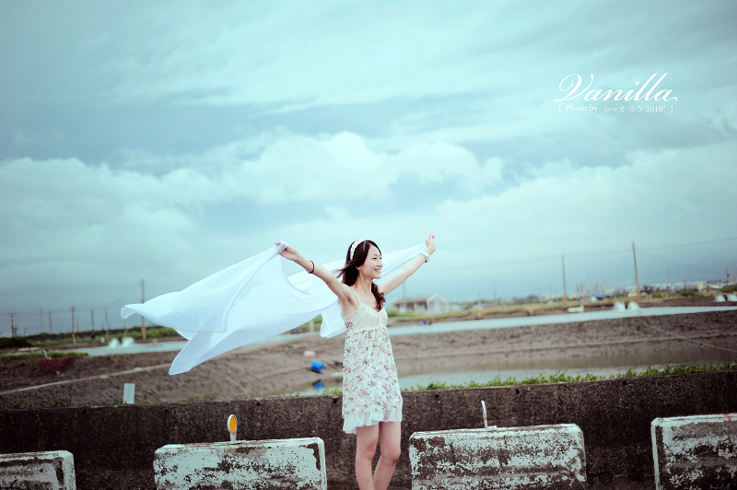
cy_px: 245
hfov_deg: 39.6
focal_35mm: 50
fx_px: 1023
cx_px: 368
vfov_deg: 26.9
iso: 200
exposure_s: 1/640
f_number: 1.8
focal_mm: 50
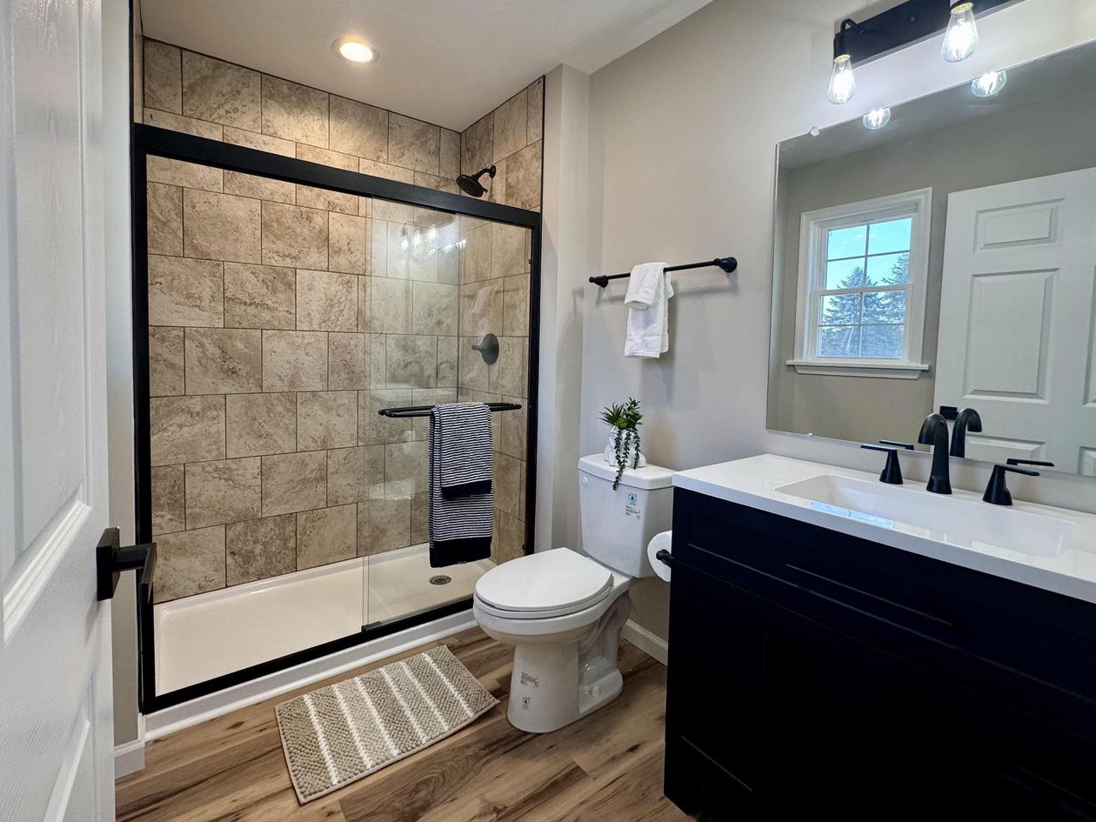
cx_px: 525
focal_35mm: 16
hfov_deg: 94.4
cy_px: 370
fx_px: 507
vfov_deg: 77.9
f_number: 2.2
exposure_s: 1/120
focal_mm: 2.22
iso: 200
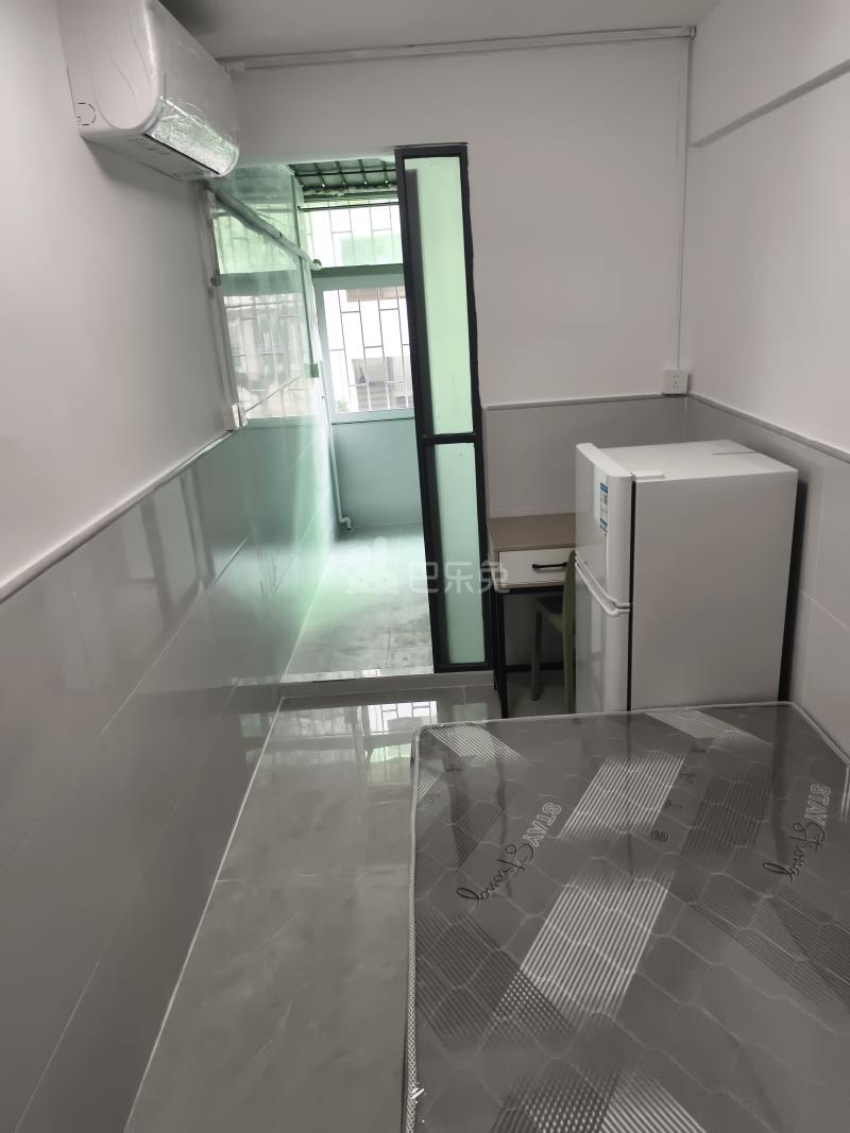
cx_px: 425
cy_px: 566
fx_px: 753
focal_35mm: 23
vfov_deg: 73.9
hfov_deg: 58.9
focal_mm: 5.6
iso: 307
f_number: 1.57
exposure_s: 1/100
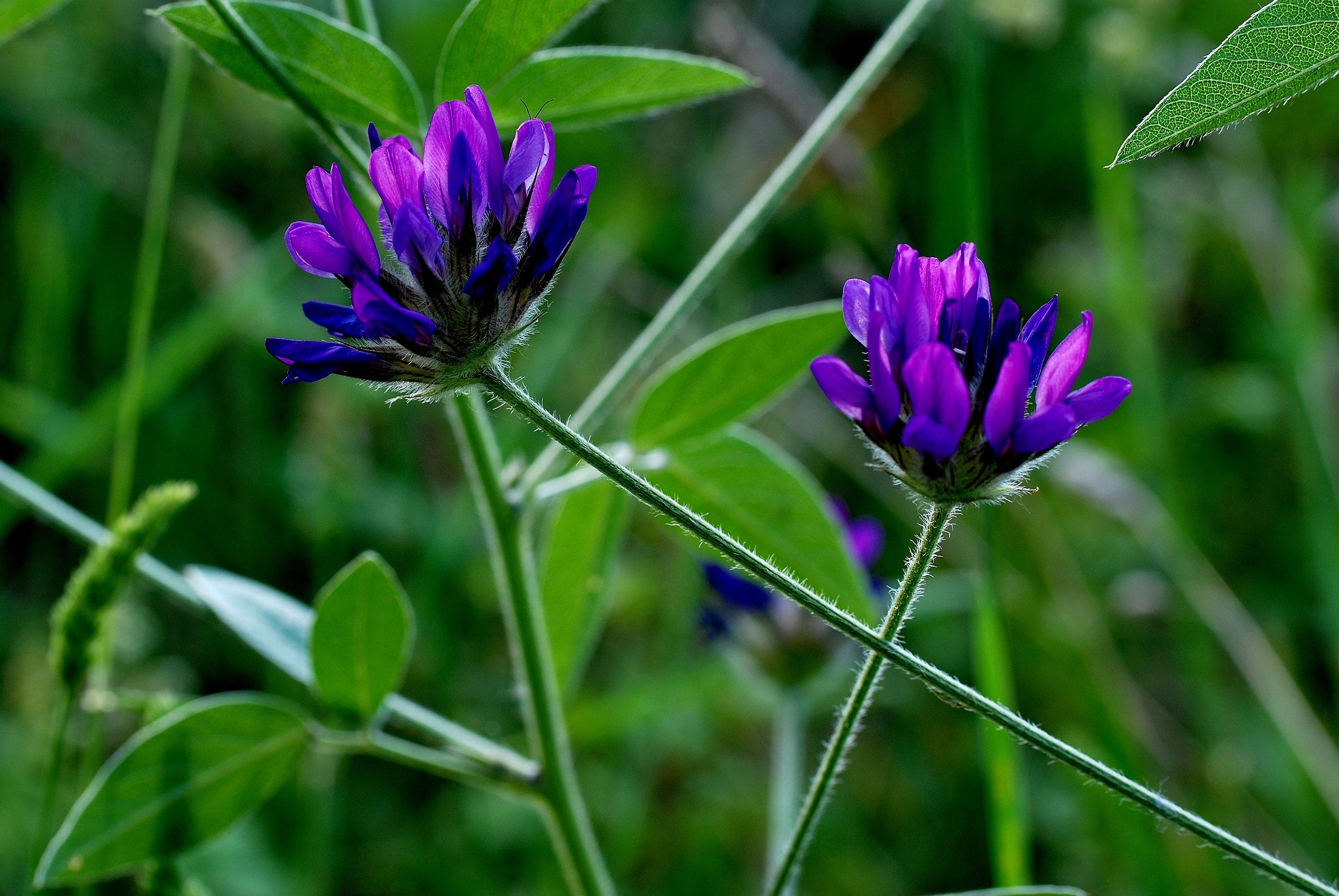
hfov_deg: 22.6
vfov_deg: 15.2
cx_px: 670
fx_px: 3351
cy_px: 448
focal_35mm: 90
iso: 200
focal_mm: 60
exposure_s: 1/80
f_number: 8
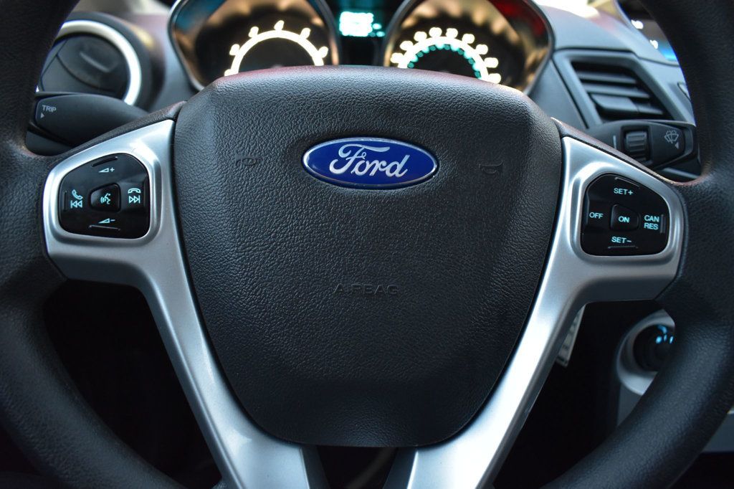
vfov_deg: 47.9
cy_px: 244
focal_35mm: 27
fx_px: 550
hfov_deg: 67.4
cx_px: 367
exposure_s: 1/10
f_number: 3.5
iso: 1600
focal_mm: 18
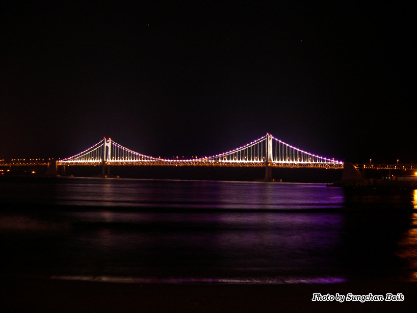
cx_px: 208
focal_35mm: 38
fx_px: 458
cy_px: 156
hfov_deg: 49.0
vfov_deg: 37.7
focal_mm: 8
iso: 100
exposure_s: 2
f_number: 2.8
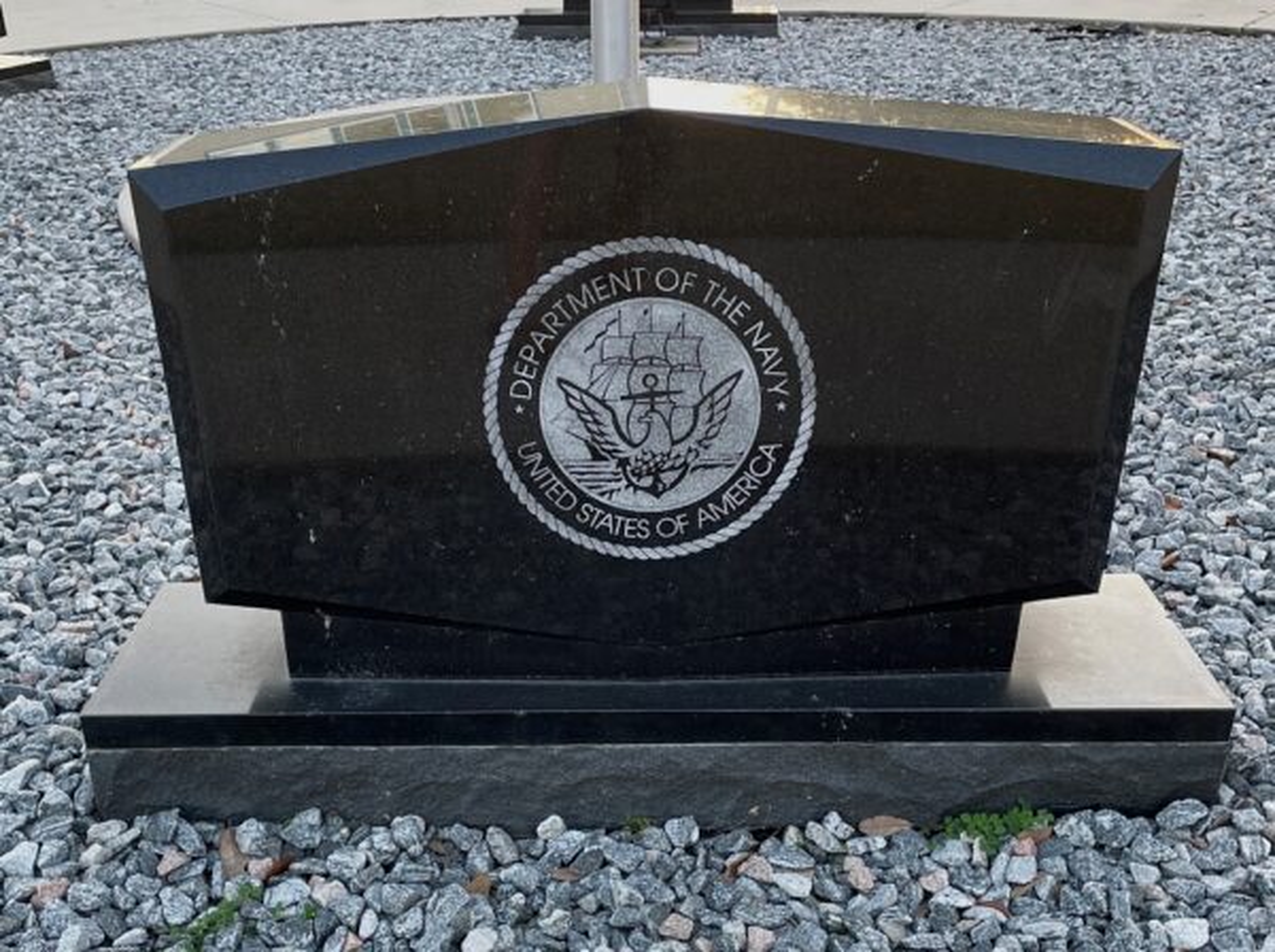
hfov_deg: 67.4
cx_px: 638
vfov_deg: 52.9
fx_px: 956
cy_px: 476
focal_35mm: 26
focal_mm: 4.2
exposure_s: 1/121
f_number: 1.6
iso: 40
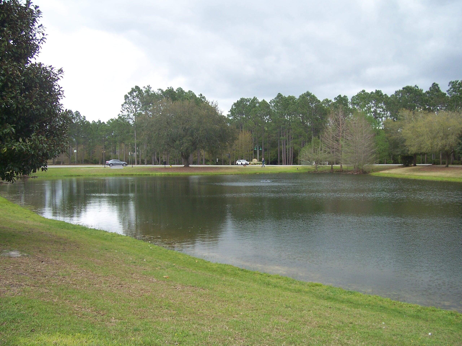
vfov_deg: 41.8
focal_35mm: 34
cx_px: 231
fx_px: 454
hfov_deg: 54.0
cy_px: 173
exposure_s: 1/350
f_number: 2.7
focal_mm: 5.6
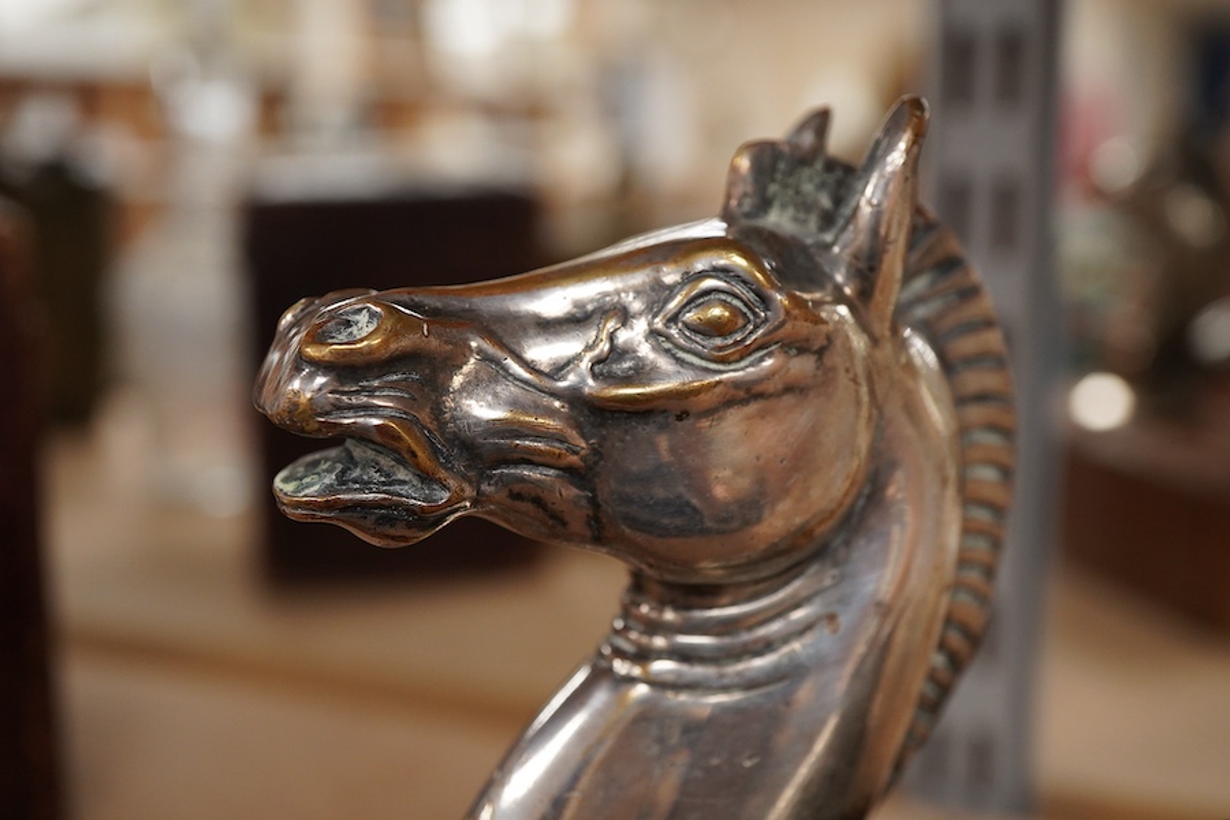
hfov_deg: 43.6
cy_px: 410
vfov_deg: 29.9
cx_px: 615
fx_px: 1537
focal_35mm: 45
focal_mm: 30
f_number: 8
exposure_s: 1/125
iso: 1250
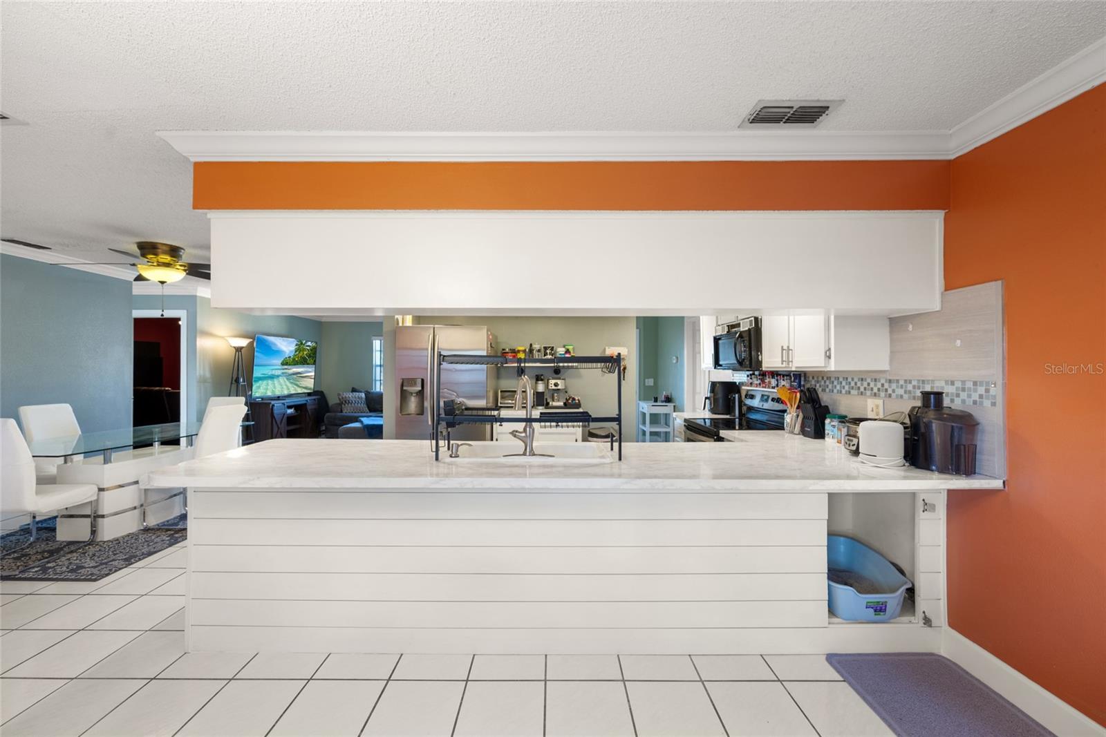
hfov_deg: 104.2
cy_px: 368
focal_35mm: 14
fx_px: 430
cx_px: 553
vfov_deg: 81.2
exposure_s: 1/1.25
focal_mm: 14
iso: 250
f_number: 7.1
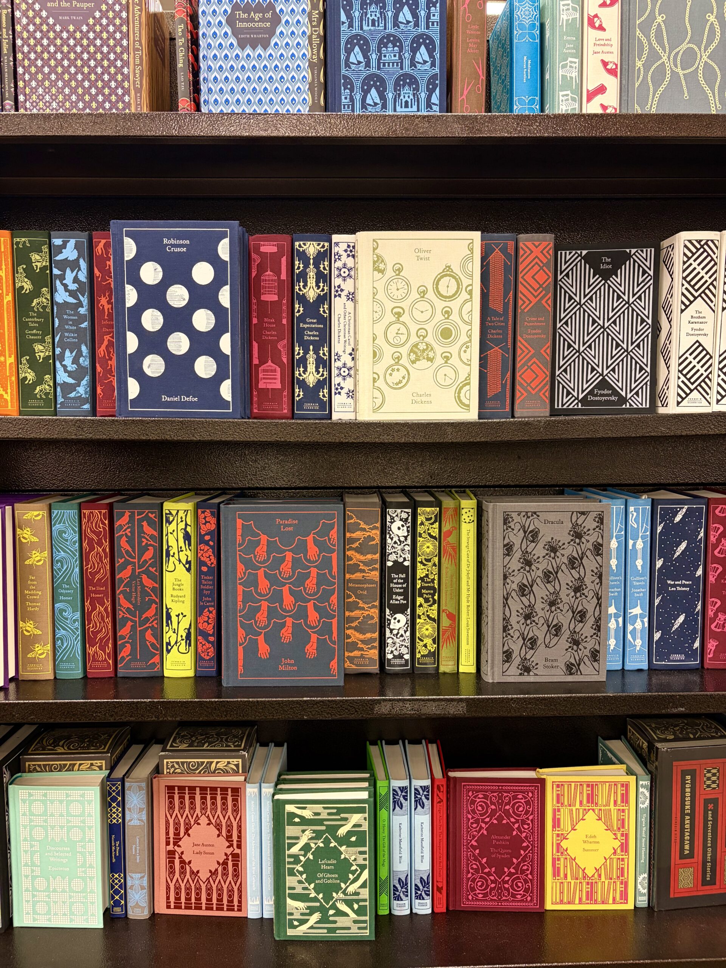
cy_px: 484
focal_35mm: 26
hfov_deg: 53.1
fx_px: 727
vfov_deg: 67.3
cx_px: 363
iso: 200
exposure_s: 1/60
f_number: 1.6
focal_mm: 5.96
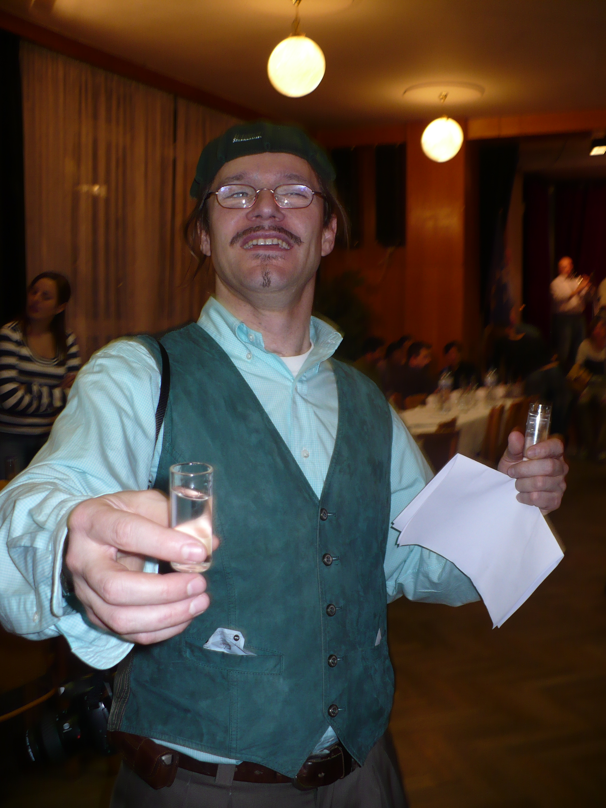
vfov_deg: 50.1
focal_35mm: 37
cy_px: 404
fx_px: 864
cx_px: 303
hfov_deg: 38.7
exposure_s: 1/30
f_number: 2.8
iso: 100
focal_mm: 6.1
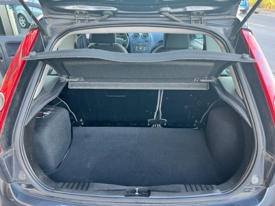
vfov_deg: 53.1
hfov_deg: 67.3
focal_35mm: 26
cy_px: 103
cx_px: 138
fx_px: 207
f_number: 1.5
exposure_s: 1/60
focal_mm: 5.7
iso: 160
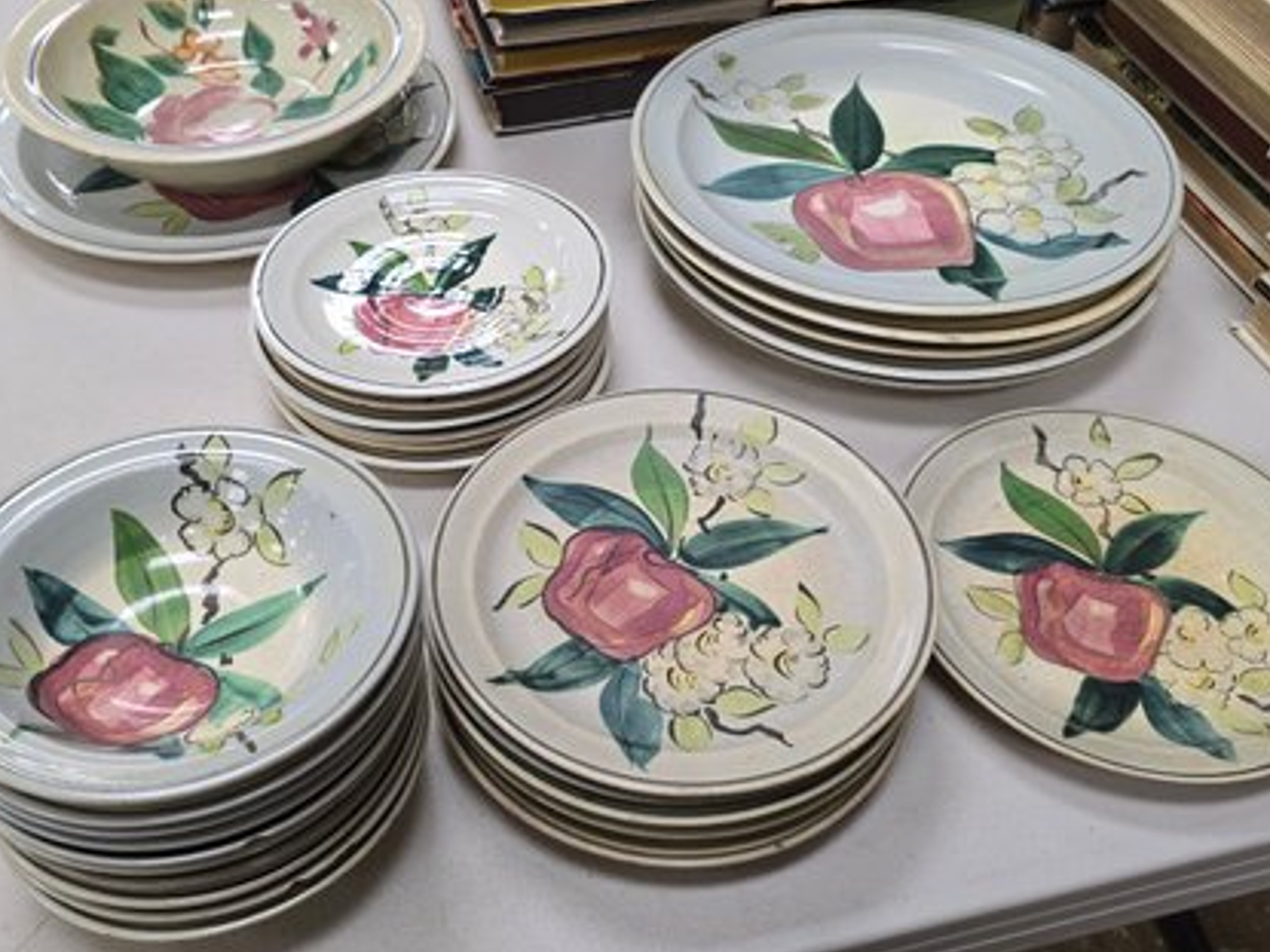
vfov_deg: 40.5
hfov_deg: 52.6
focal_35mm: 35
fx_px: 1284
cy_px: 378
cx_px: 586
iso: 100
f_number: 1.7
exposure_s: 1/60.5
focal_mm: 6.3
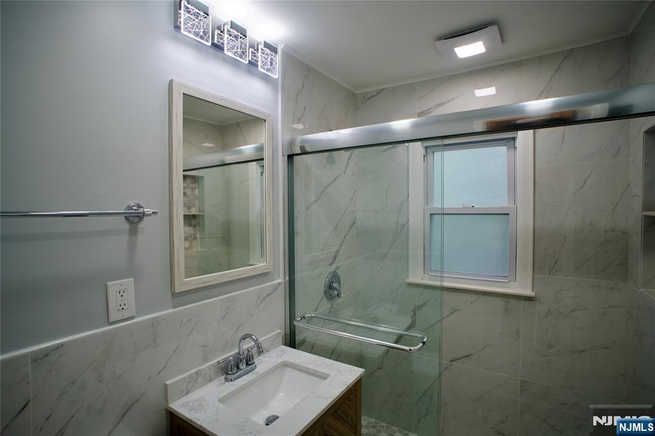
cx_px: 328
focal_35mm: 16
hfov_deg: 95.0
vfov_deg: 72.0
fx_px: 300
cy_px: 218
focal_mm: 11
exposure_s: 1/100
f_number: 3.2
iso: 100
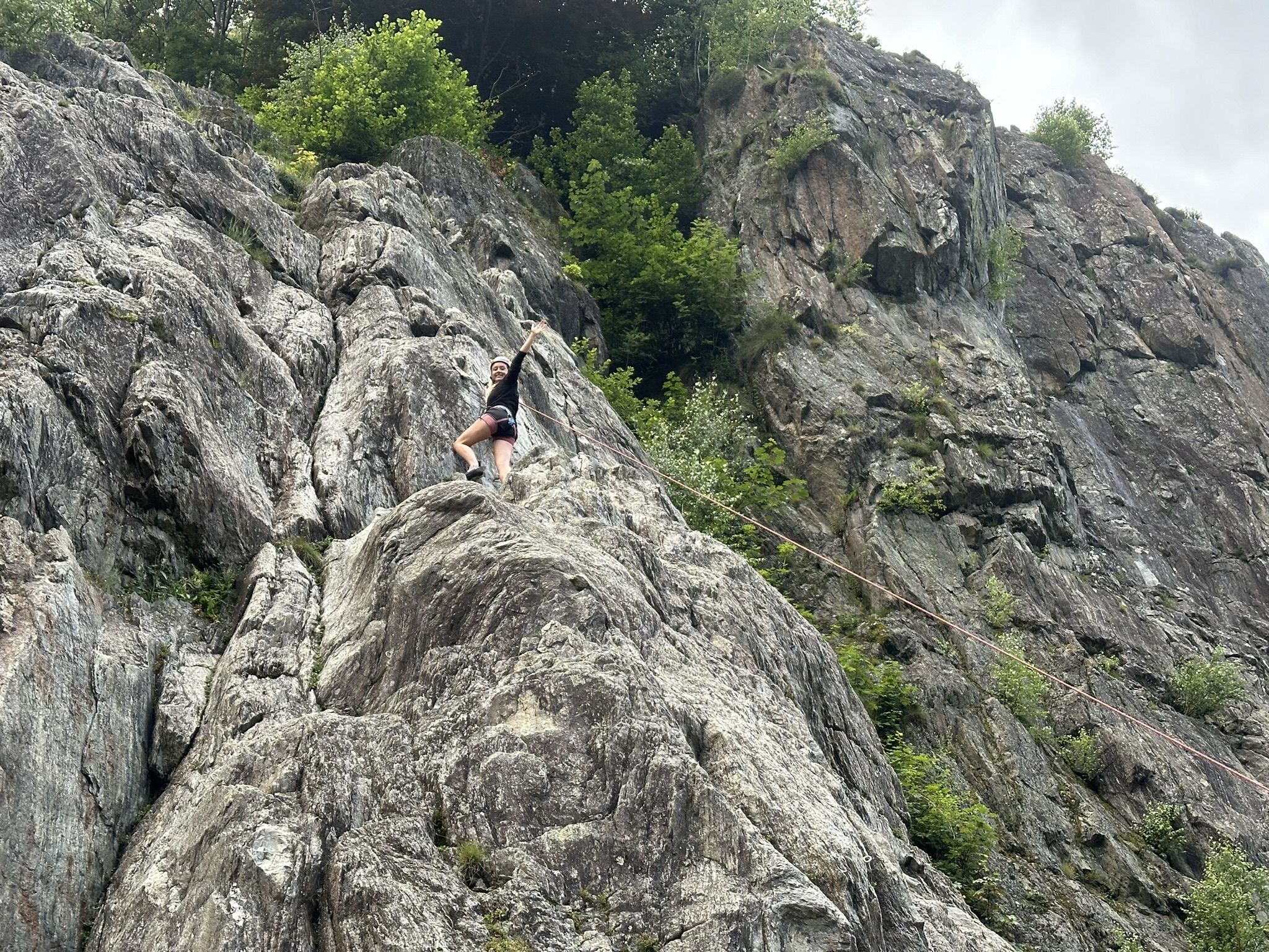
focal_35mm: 48
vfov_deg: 30.3
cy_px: 476
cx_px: 634
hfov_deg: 39.7
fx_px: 1760
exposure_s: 1/60
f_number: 1.78
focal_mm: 6.86
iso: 250
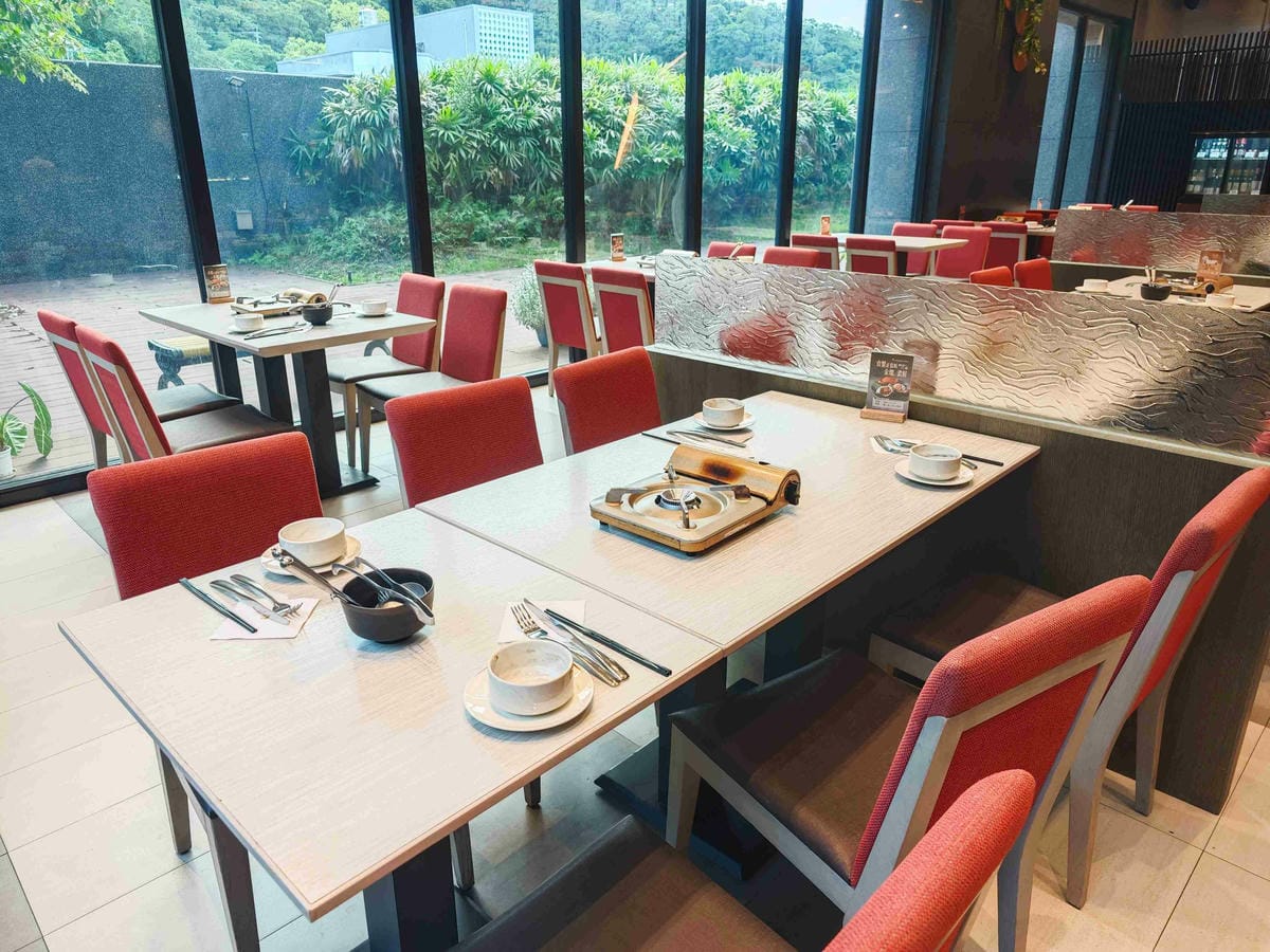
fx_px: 844
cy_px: 476
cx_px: 635
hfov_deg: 73.9
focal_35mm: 23
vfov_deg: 58.9
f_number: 2
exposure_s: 1/60.1
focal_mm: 8.72
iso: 320
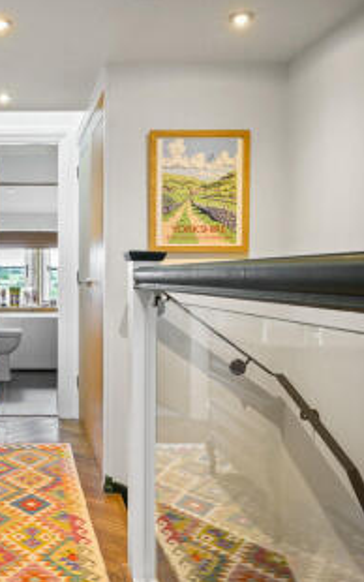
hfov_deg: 32.9
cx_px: 15
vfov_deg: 54.0
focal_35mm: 36
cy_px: 290
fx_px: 571
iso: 800
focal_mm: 23
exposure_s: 1/13
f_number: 9
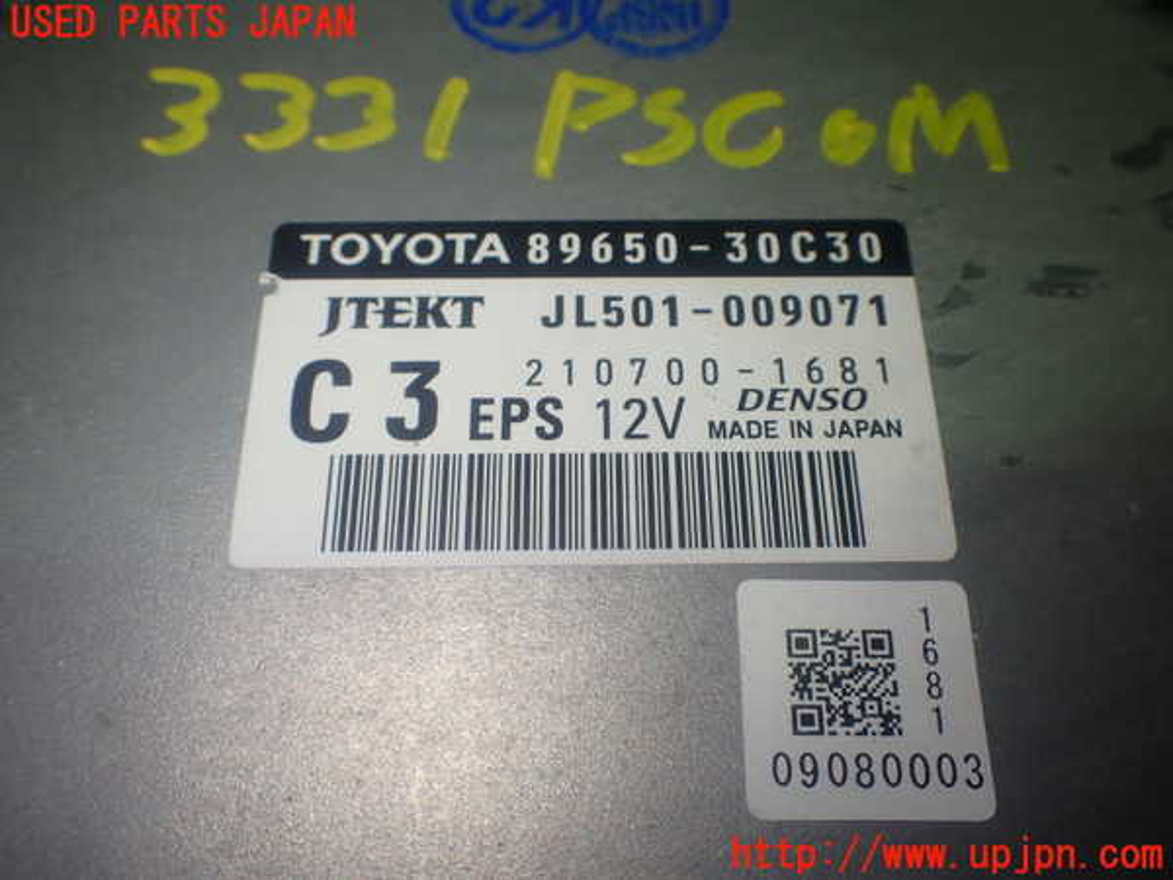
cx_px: 586
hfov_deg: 56.8
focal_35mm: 32
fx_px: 1084
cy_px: 440
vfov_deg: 44.2
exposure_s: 1/60
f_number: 3.2
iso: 100
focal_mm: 5.79
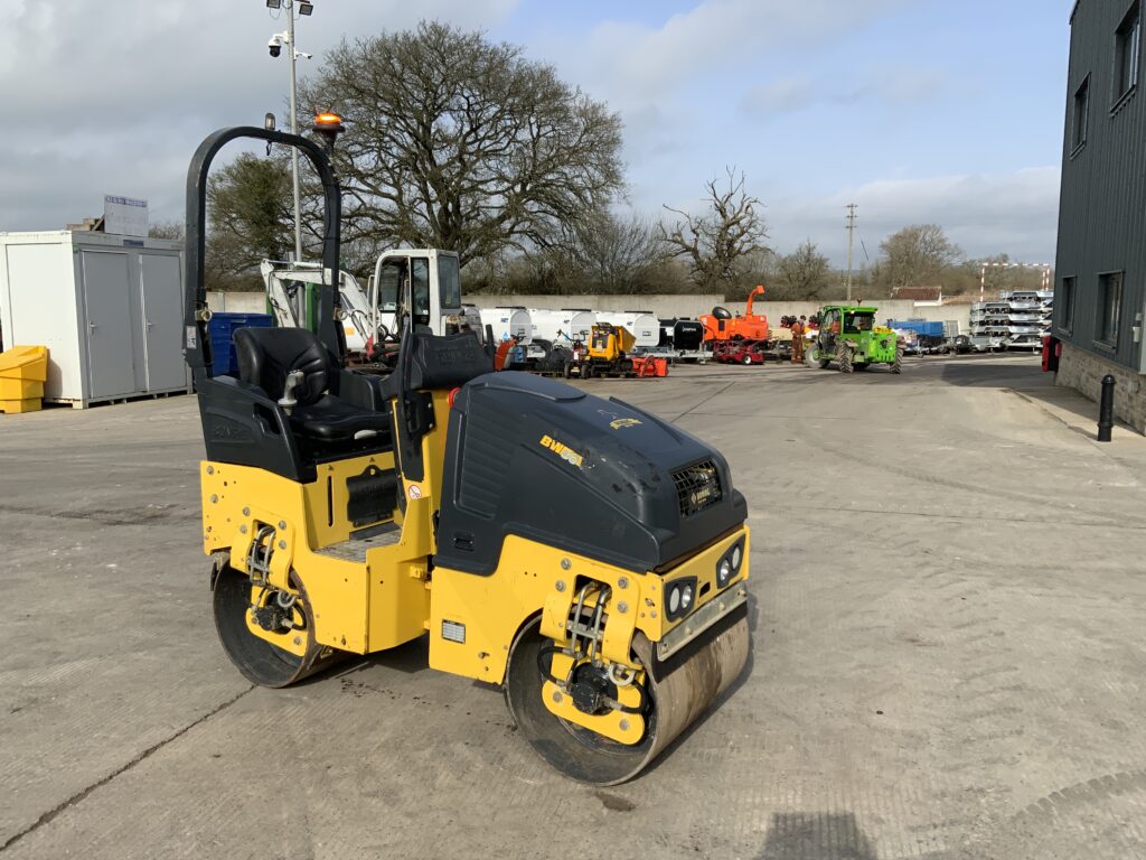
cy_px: 430
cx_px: 573
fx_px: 960
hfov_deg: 61.7
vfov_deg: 48.2
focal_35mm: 29
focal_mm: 3
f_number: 1.8
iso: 20
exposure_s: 1/2227
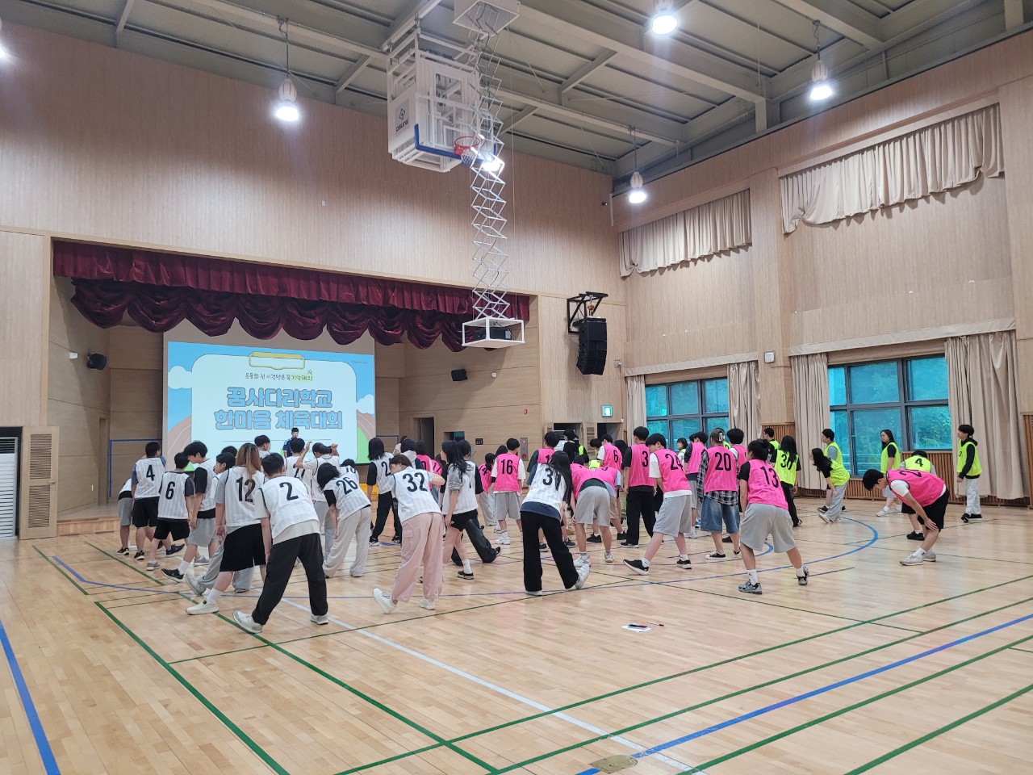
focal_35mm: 26
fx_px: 776
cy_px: 388
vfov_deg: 53.1
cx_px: 516
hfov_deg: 67.3
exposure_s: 1/120
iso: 200
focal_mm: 5.4
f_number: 1.8
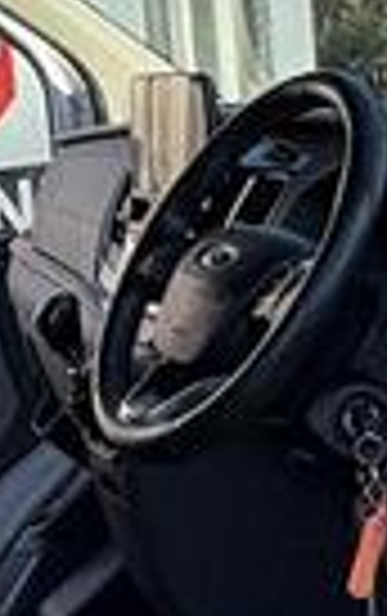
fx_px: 1632
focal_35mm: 97
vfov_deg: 21.2
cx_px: 32
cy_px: 454
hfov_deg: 13.4
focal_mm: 2.22
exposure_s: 1/435
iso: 64
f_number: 2.2
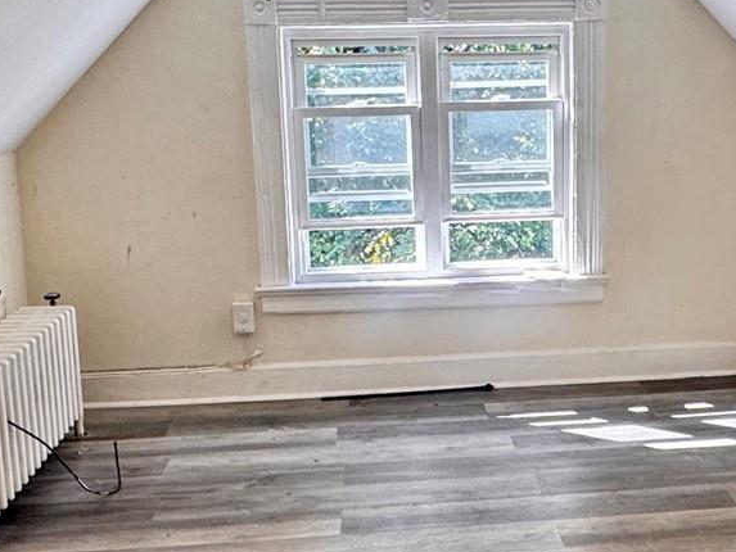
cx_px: 500
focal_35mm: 50
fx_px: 1063
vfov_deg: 29.1
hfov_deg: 37.7
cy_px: 252
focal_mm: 2.22
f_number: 2.2
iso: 125
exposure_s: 1/120
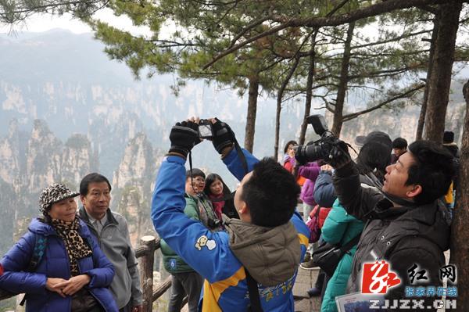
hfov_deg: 49.6
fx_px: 508
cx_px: 234
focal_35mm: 39
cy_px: 156
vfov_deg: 34.2
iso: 200
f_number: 4.5
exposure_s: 1/80
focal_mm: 26
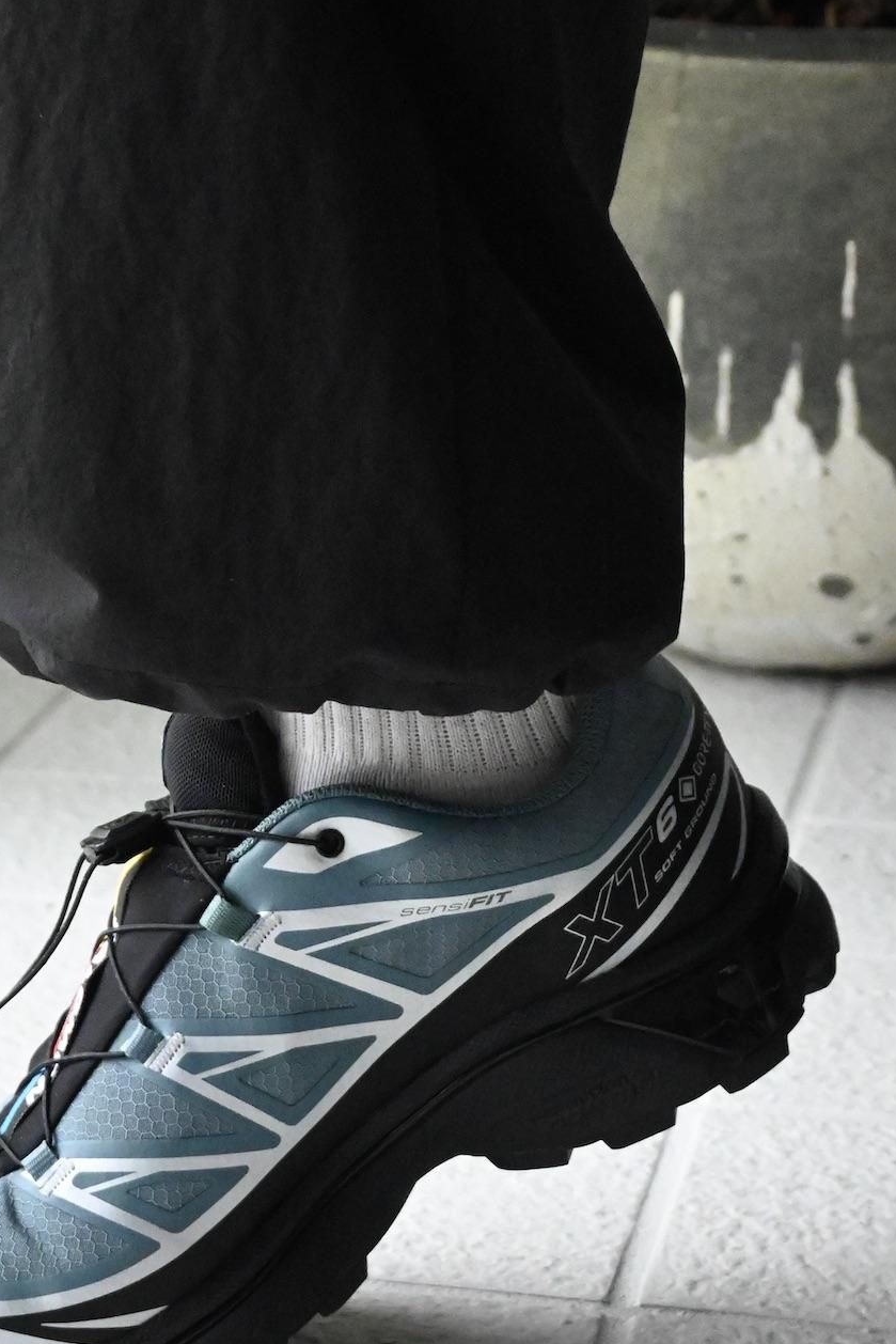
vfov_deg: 24.2
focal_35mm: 84
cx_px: 296
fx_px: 3124
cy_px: 854
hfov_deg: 16.3
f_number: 5.6
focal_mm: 39
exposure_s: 1/320
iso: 10000
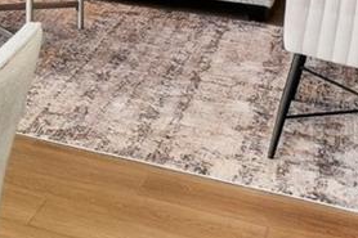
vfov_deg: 12.3
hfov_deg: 16.5
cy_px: -271
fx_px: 943
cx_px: -355
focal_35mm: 95
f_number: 8
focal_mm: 11
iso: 125
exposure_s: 1/30
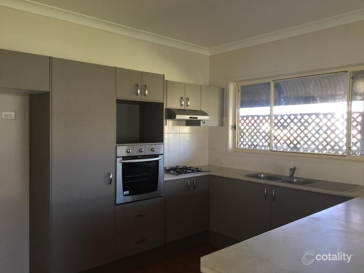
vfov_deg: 48.2
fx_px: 305
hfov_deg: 61.7
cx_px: 182
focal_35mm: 29
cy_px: 136
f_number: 2.2
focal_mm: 4.15
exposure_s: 1/33
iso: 50
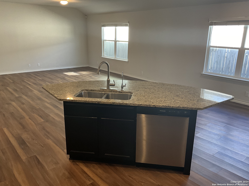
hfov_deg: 61.7
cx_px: 124
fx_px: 209
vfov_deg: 48.2
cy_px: 93
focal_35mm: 29
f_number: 1.8
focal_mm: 3
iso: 80
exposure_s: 1/60
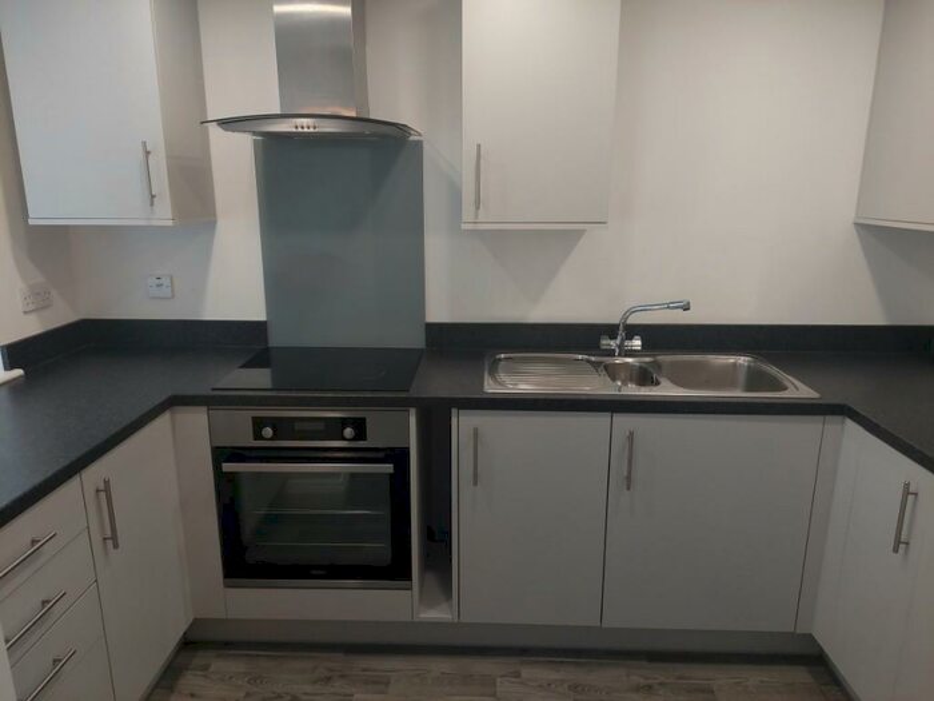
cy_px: 350
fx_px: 675
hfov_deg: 69.4
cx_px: 467
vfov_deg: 54.9
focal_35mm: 25
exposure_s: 1/100
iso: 125
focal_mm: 5.23
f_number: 1.8
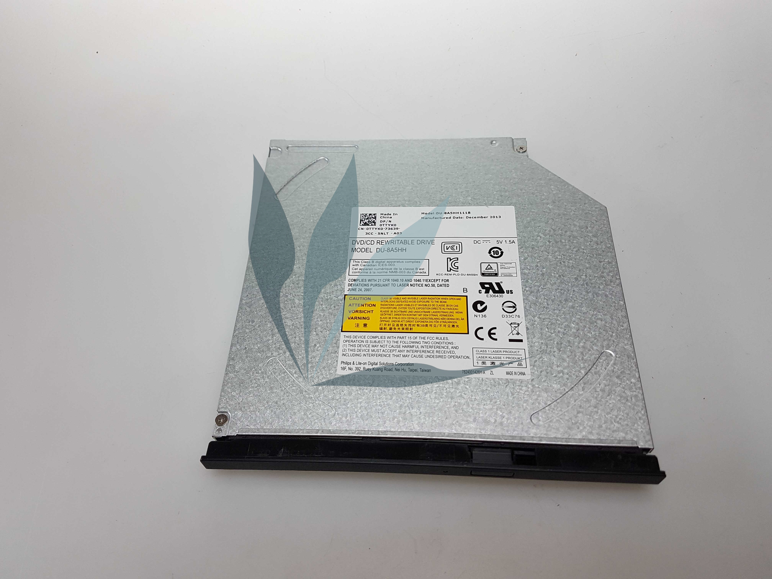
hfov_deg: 67.3
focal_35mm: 26
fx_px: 580
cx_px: 386
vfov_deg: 53.1
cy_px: 290
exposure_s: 1/113
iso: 40
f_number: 1.7
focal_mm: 4.2
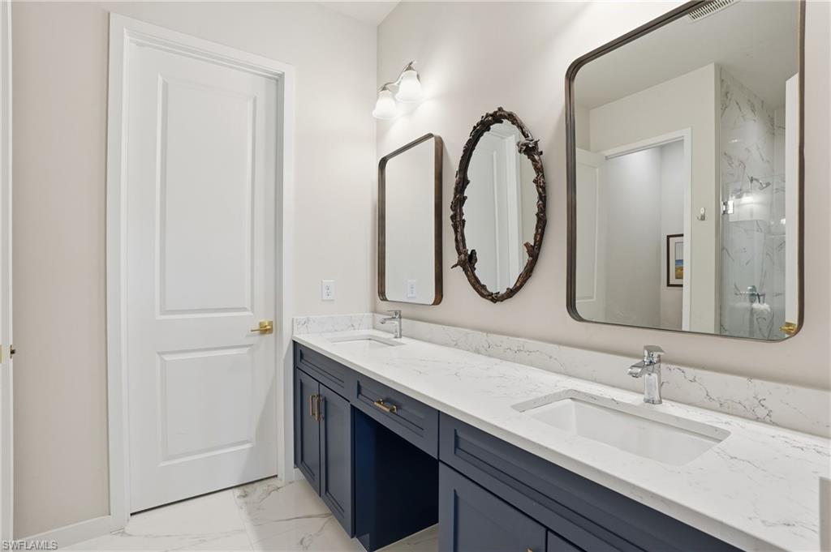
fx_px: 369
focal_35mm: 16
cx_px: 416
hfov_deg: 96.8
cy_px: 276
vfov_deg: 73.7
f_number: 9
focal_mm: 16
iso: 400
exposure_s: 1/50
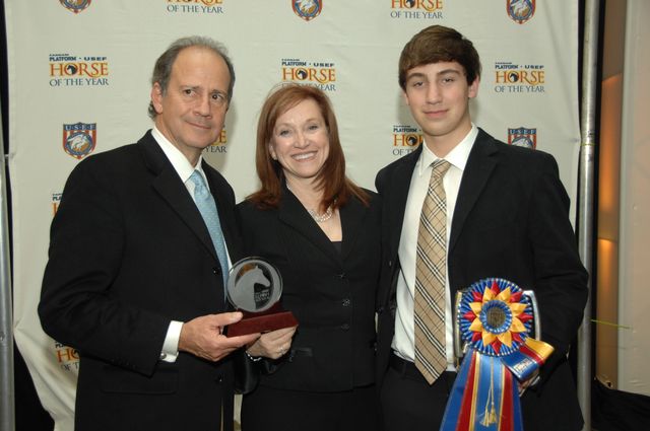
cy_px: 216
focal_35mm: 46
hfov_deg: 42.4
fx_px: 839
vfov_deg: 28.9
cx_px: 325
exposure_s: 1/125
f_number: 4
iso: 400
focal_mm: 31
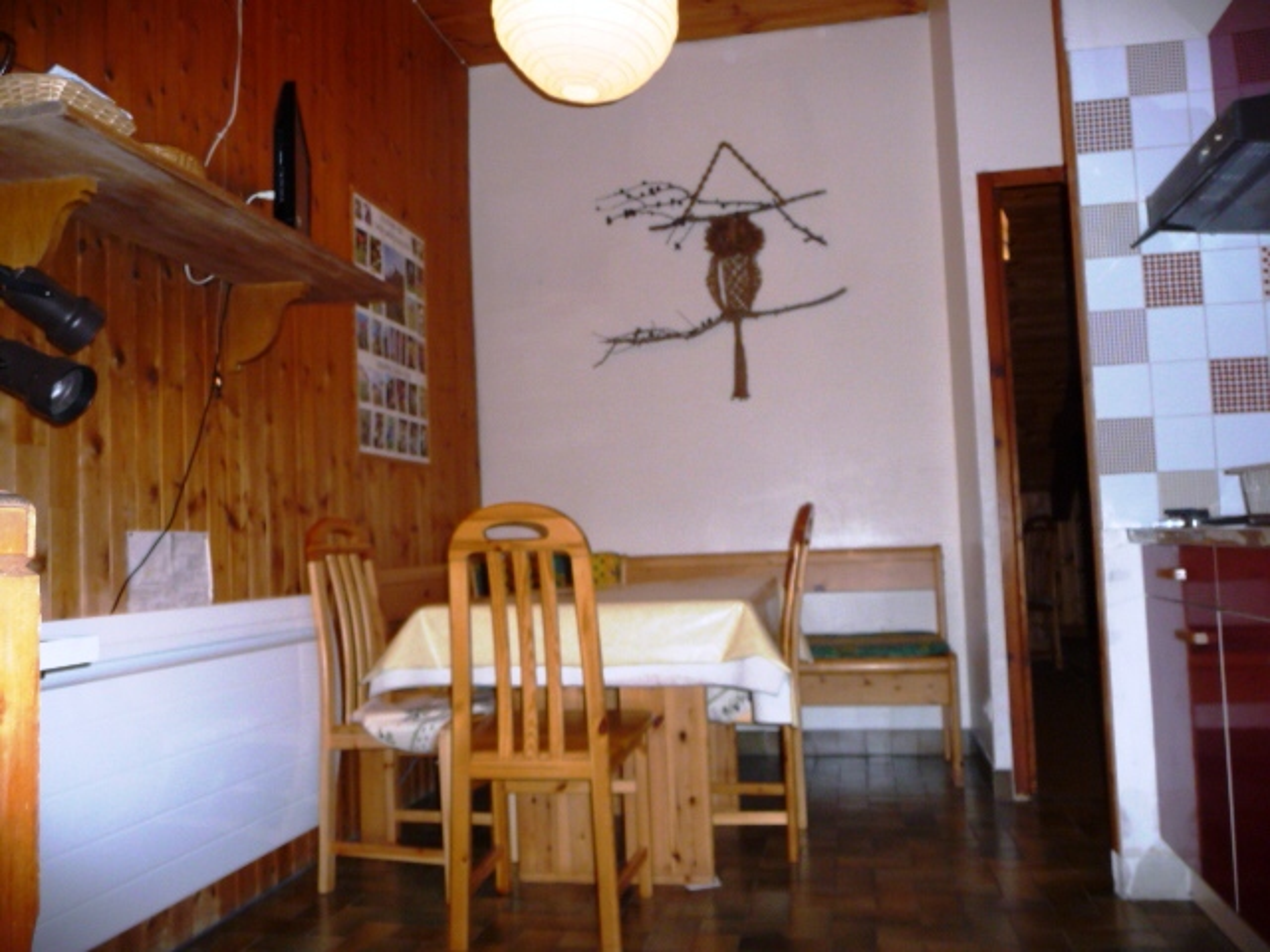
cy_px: 476
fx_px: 1027
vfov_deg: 49.7
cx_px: 635
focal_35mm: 28
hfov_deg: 63.4
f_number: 3.3
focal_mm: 4.7
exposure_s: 1/30
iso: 250
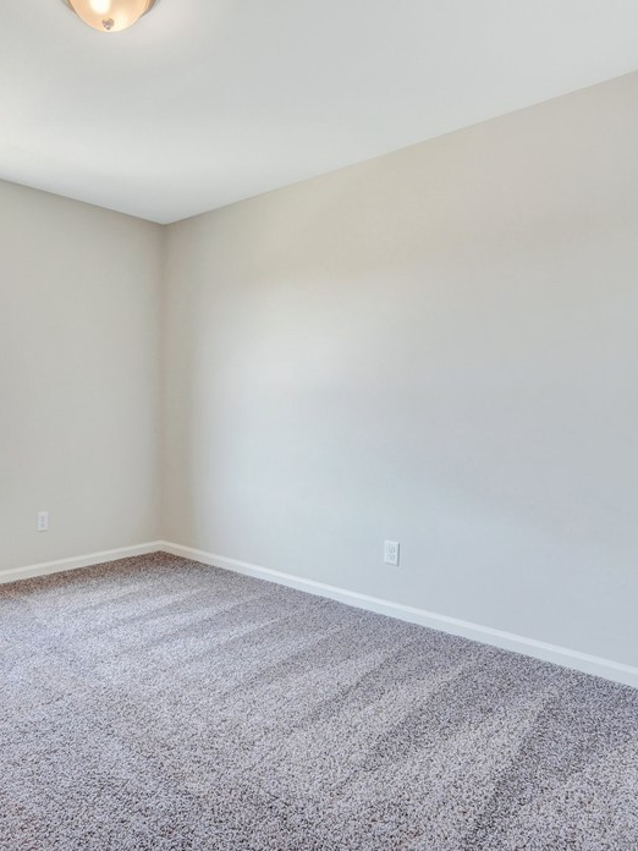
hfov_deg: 54.2
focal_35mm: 24
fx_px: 590
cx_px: 160
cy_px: 420
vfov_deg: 71.6
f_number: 9
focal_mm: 16
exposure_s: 1/60
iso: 320
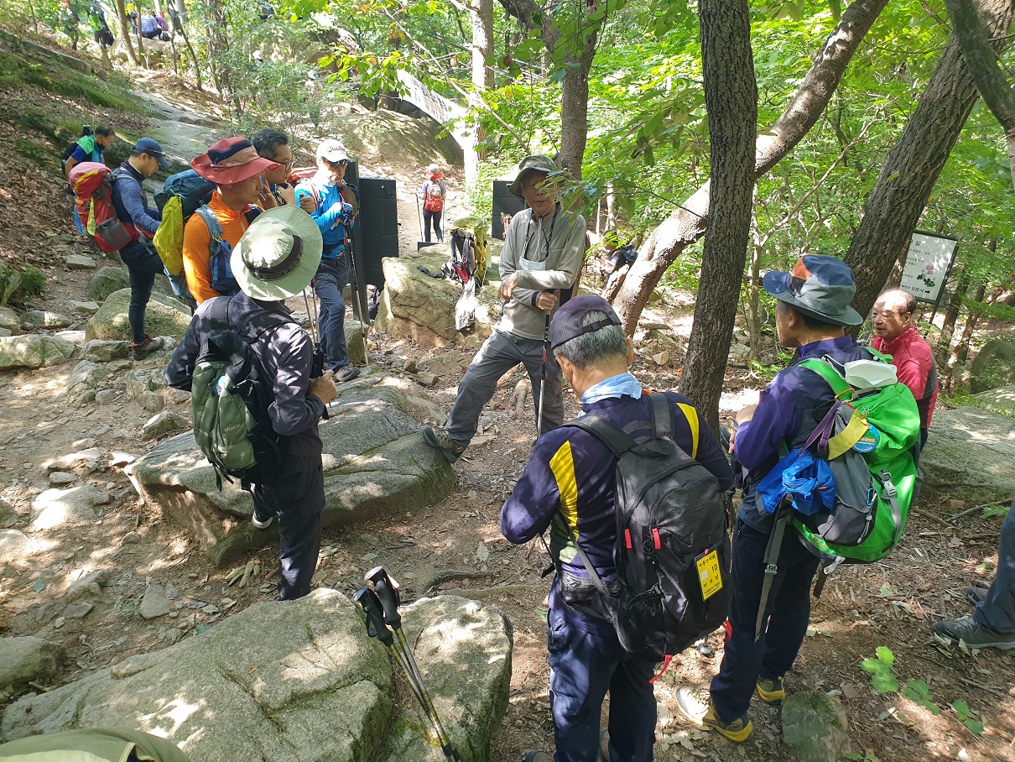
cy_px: 381
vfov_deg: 53.1
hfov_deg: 67.3
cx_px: 508
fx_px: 763
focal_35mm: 26
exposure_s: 1/60
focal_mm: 4.3
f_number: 2.4
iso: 125
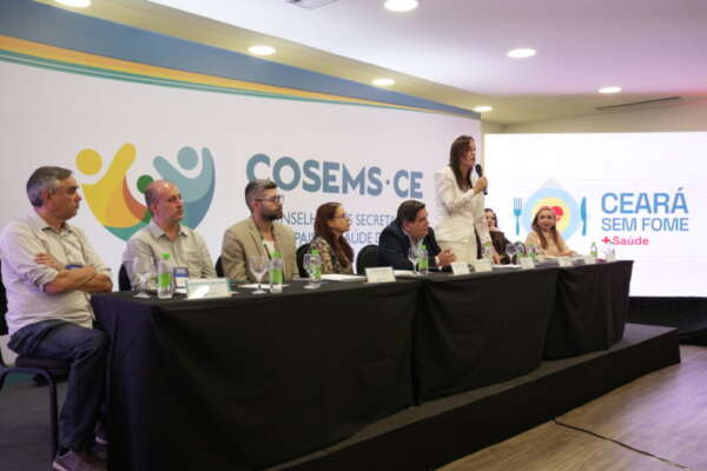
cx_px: 354
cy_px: 236
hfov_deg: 60.3
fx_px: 609
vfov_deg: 42.3
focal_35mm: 31
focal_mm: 31
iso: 2500
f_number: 4
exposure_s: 1/250
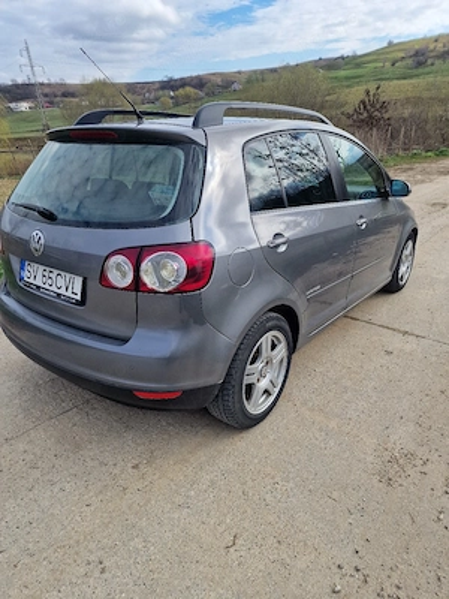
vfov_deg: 73.9
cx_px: 224
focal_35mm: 23
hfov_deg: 58.9
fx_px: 398
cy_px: 300
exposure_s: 1/909
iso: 50
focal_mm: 6.4
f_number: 1.8
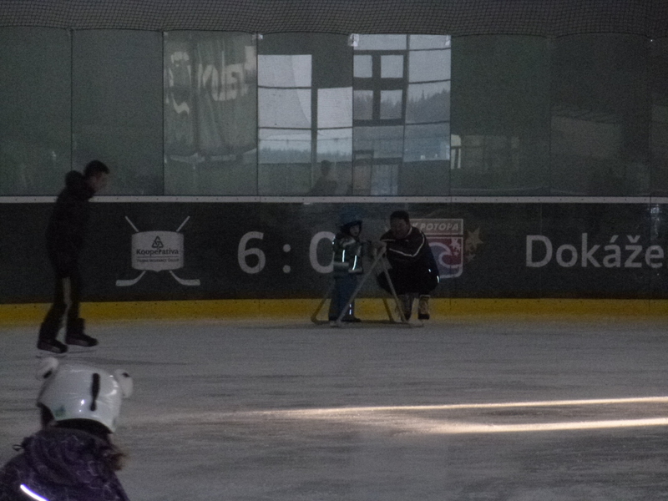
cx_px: 334
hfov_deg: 10.2
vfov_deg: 7.7
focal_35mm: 194
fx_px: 3744
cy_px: 250
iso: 1000
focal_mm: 34.6
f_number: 5.8
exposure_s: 1/125
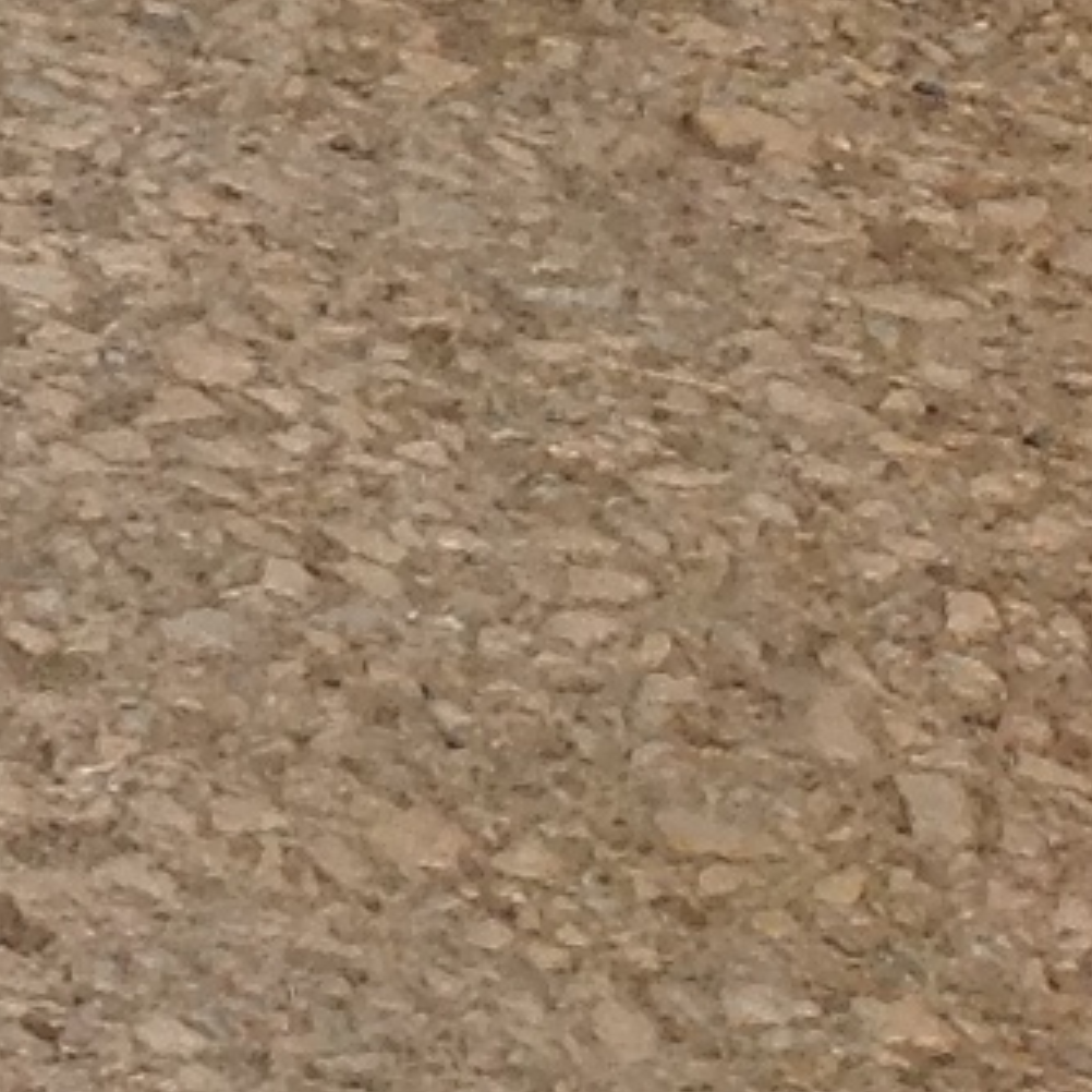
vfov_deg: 7.2
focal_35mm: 240
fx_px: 8566
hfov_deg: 6.3
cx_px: -2910
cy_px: -190
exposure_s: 1/4329
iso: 50
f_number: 2.4
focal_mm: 4.28
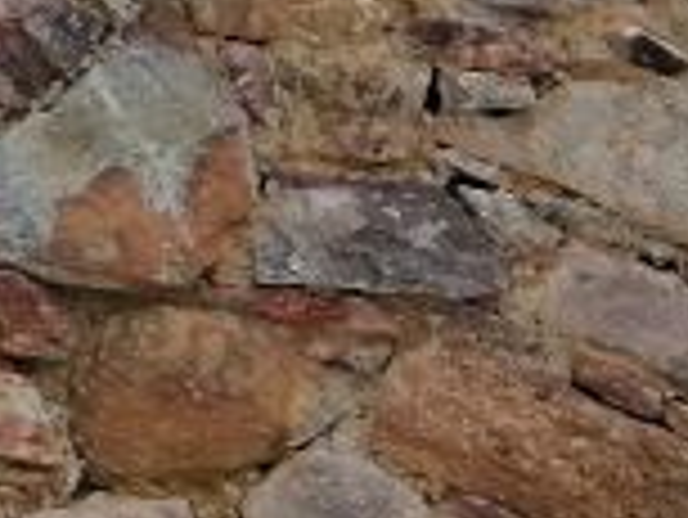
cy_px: 964
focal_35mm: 176
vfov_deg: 8.1
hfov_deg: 9.1
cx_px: 2028
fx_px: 3501
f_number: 1.8
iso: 50
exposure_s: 1/579
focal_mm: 4.75
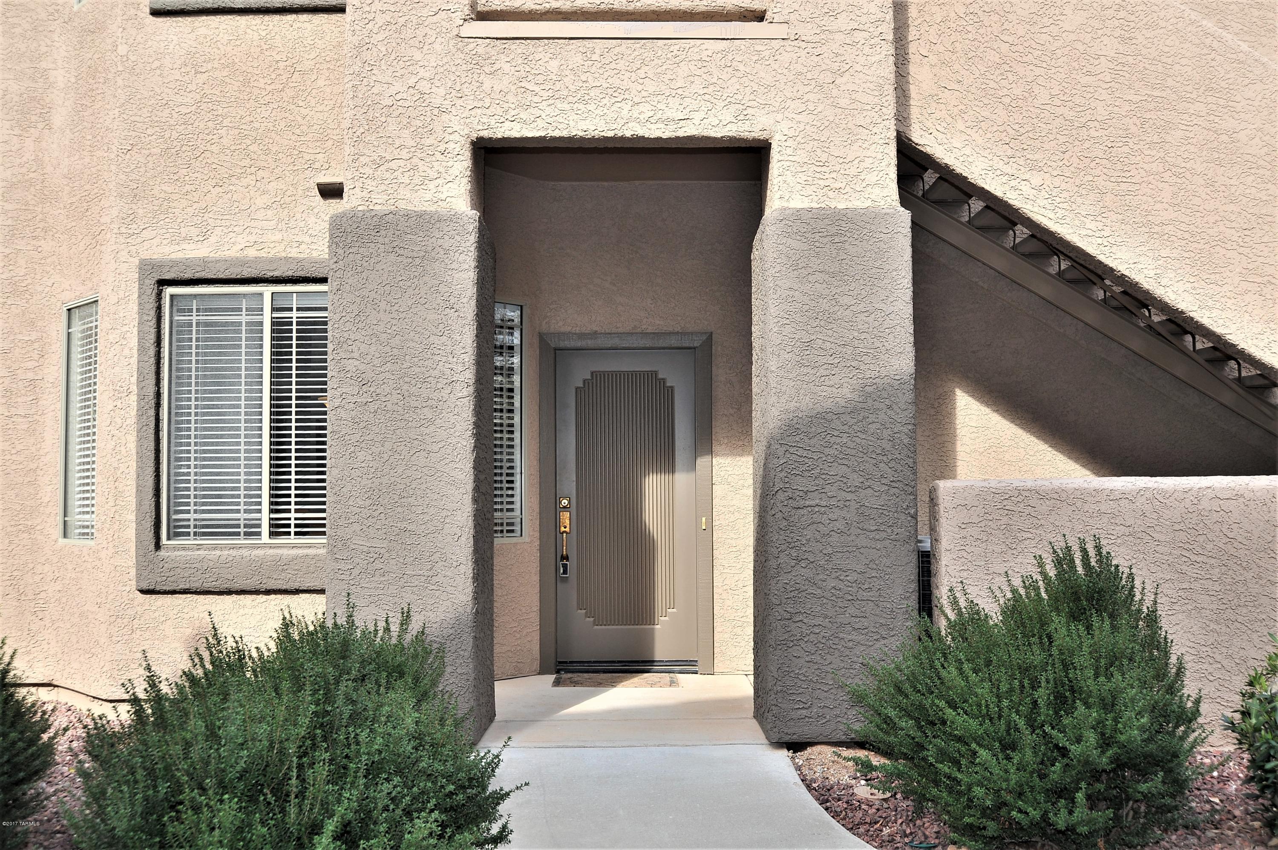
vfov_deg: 41.1
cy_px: 425
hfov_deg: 58.7
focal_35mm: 32
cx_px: 639
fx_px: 1135
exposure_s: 1/320
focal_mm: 32
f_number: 8
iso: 320
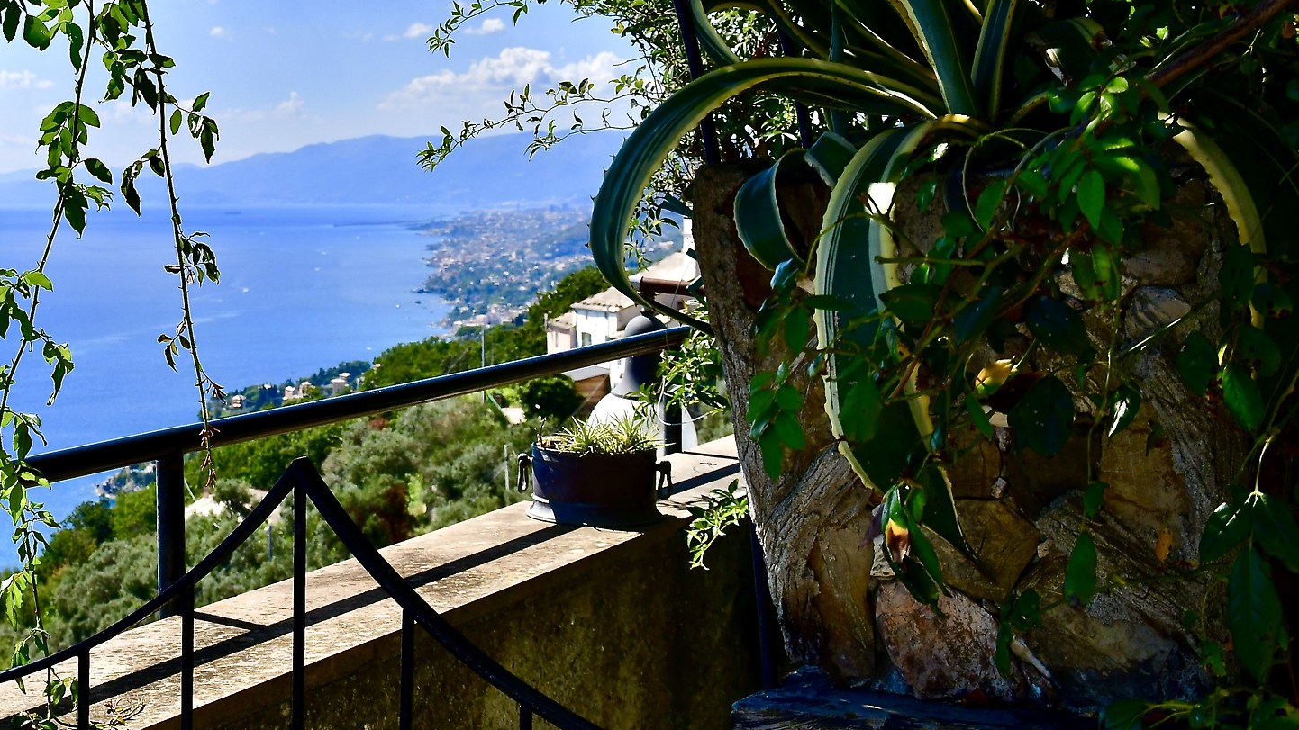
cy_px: 106
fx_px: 2342
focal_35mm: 68
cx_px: 237
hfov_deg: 30.2
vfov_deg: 17.5
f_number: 7.1
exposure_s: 1/1250
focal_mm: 26
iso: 200
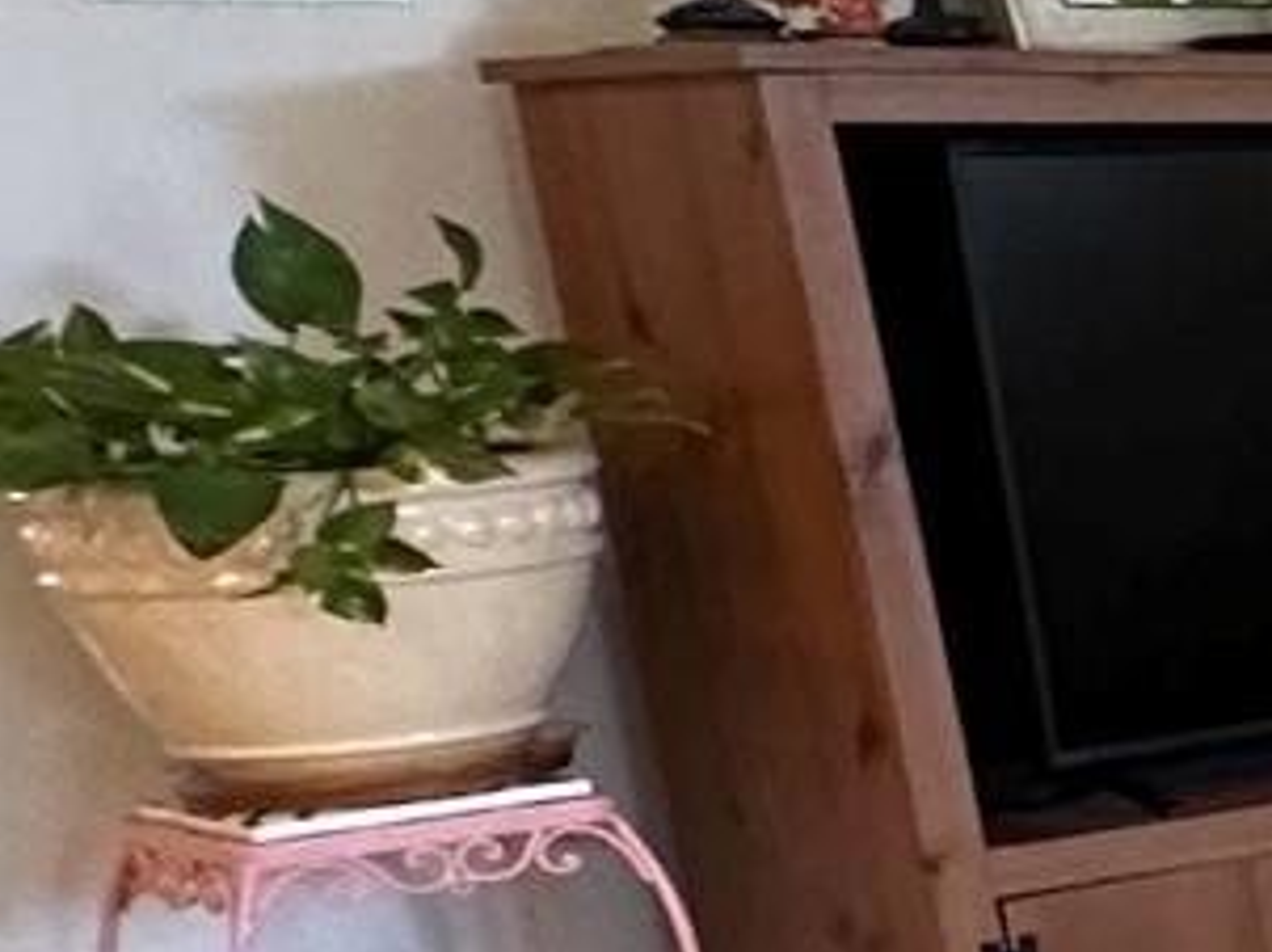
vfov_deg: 15.5
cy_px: 657
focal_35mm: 95
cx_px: 4039
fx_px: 3488
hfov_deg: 10.8
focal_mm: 2.22
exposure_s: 1/60
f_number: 2.2
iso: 400
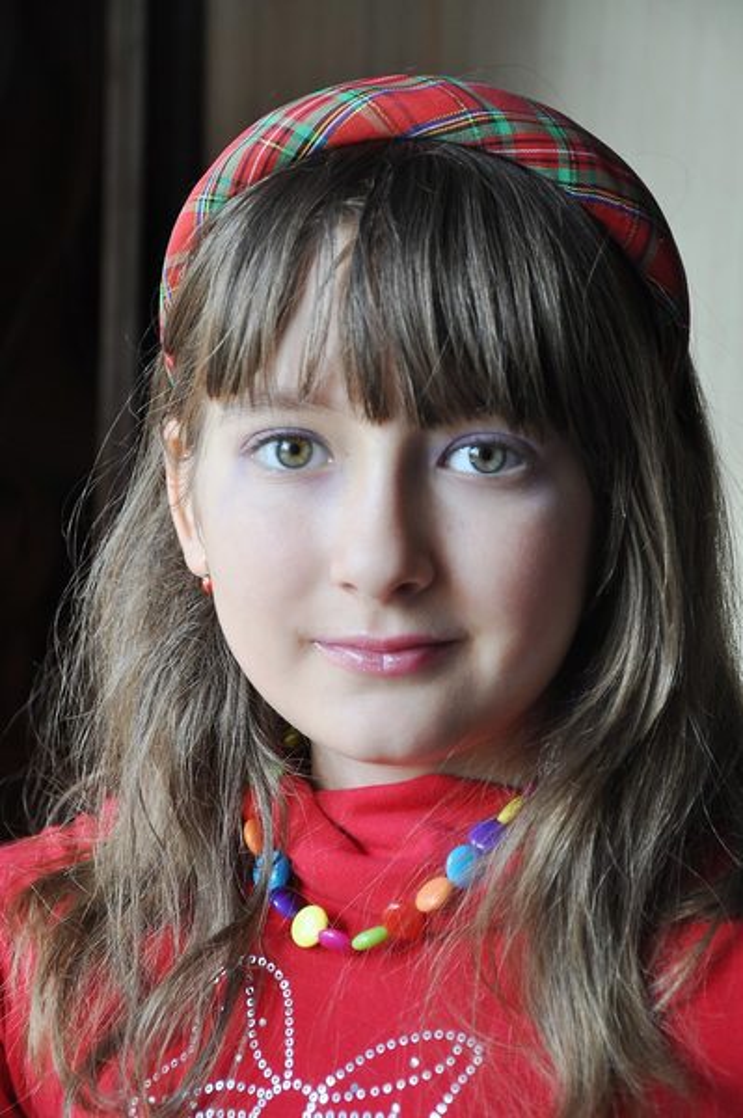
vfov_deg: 19.5
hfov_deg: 13.0
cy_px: 559
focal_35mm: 105
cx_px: 372
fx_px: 3256
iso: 400
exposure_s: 1/60
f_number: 5.3
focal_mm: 70
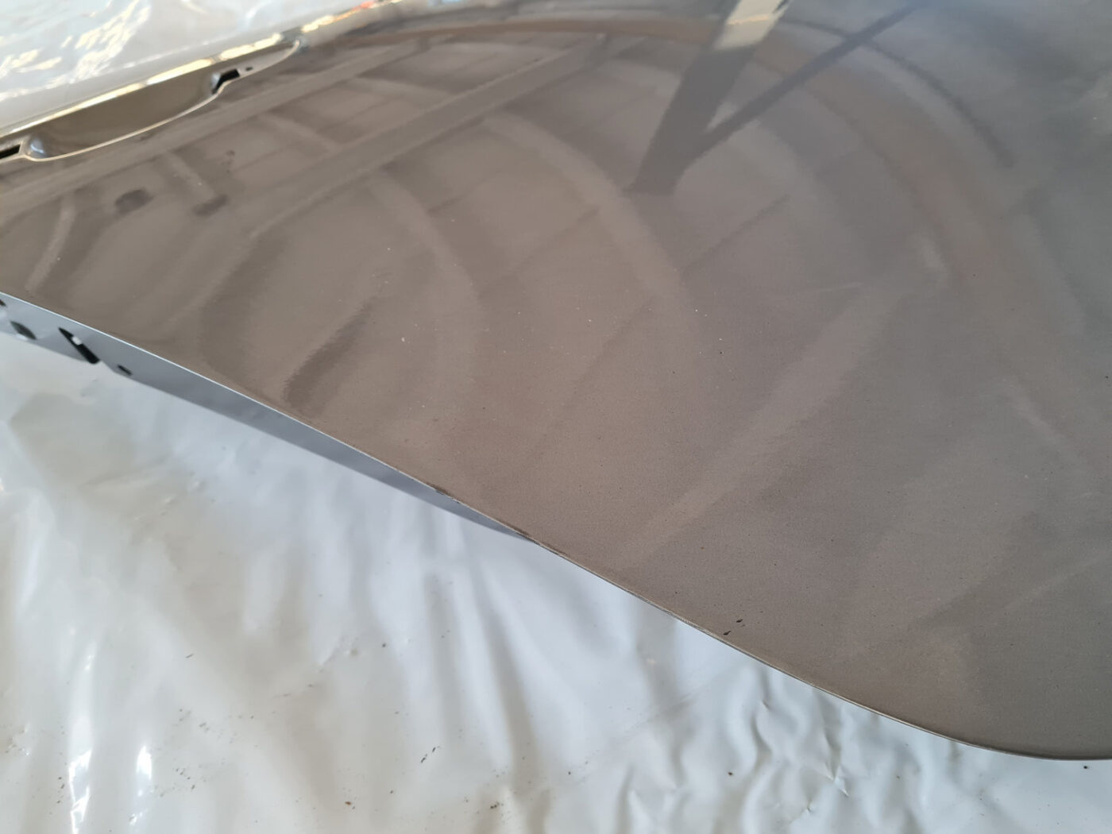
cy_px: 417
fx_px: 835
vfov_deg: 53.1
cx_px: 556
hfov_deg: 67.3
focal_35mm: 26
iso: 200
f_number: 1.8
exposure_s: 1/100
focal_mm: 5.4
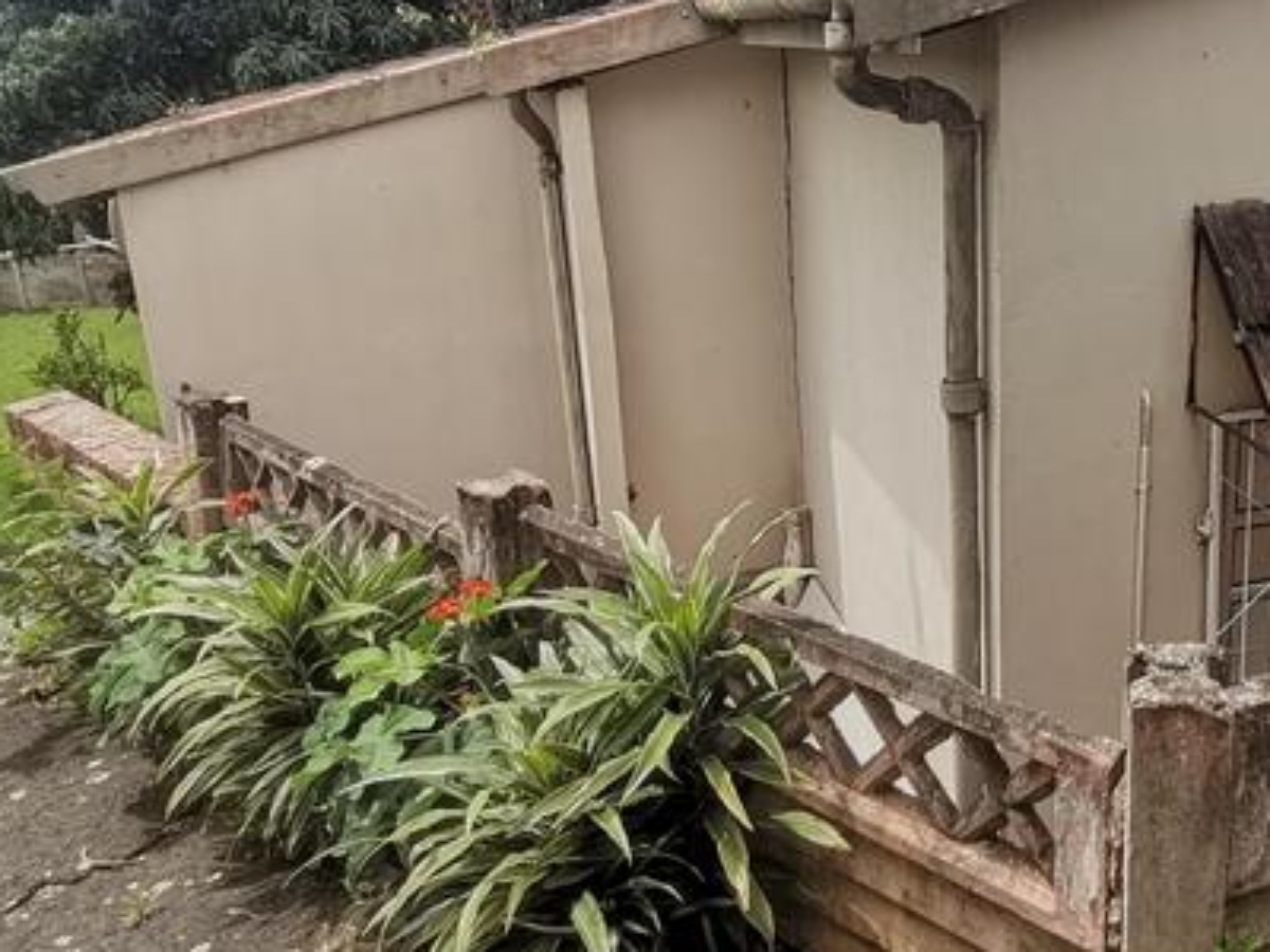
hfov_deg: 50.1
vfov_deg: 41.5
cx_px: 1051
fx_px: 1247
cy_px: 365
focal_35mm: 34
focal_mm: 1.78
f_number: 2.4
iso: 50
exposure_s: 1/1558
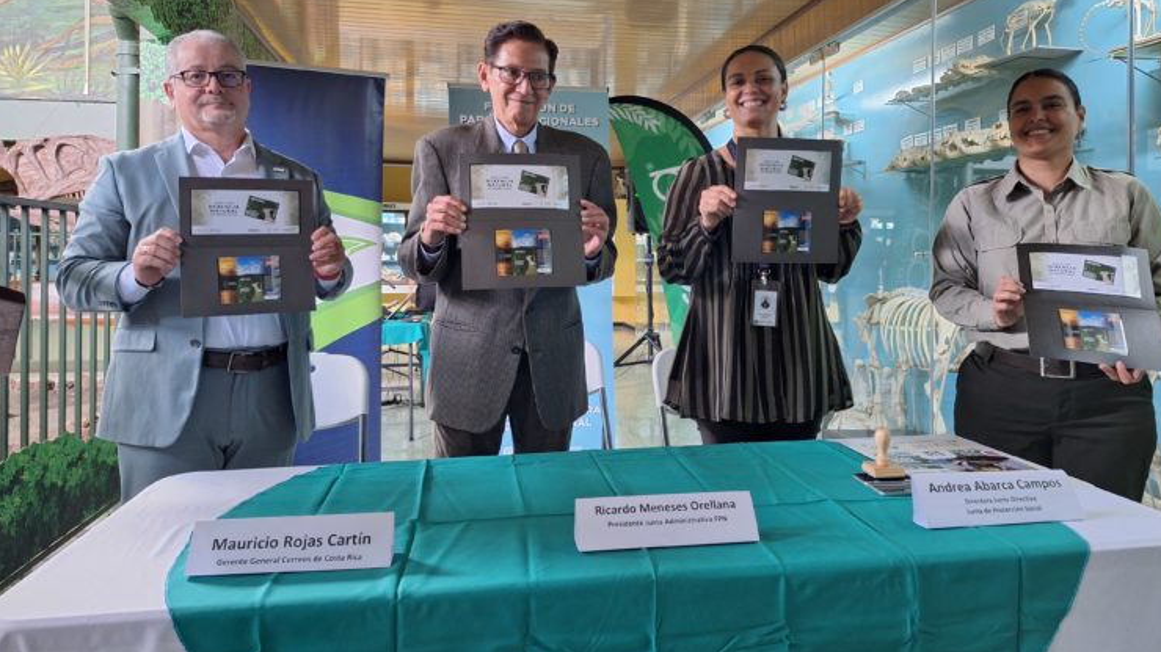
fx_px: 800
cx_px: 599
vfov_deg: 44.0
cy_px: 243
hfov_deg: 71.9
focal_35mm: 26
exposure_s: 1/24
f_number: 1.8
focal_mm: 5.54
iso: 320
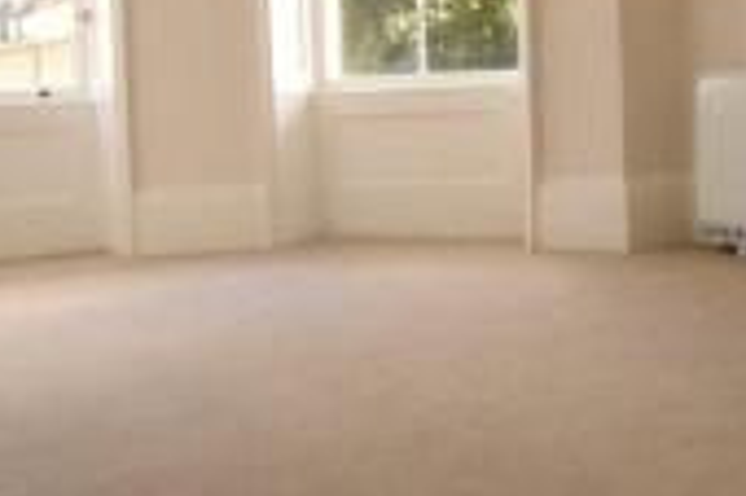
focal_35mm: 42
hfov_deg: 46.0
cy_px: 143
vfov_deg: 31.4
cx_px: 474
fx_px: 869
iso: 3200
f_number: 22
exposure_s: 1/25
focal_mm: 10
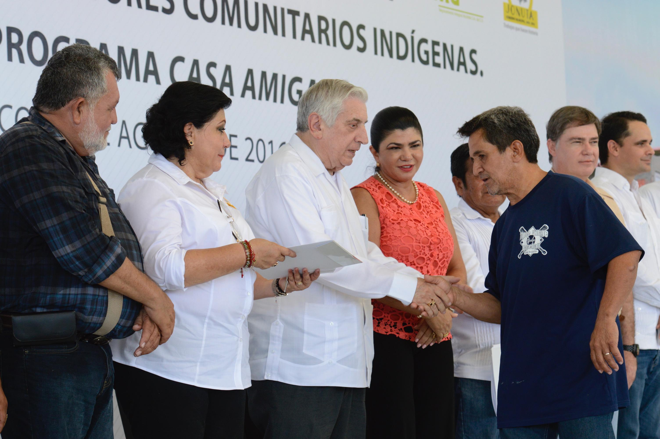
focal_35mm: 117
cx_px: 330
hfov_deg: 17.5
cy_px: 220
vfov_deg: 11.7
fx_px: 2143
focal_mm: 78
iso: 800
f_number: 5.6
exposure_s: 1/250
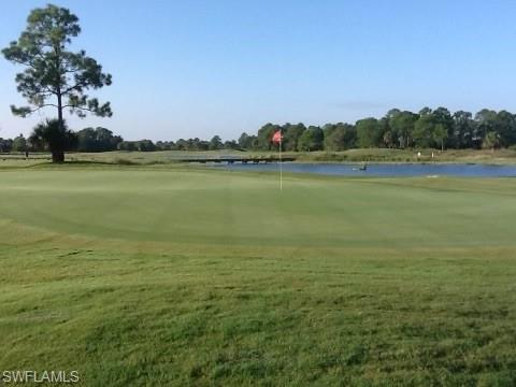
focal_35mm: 32
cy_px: 194
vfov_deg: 44.2
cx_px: 258
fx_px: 477
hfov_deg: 56.8
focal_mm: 2.03
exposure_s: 1/923
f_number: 2.4
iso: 64
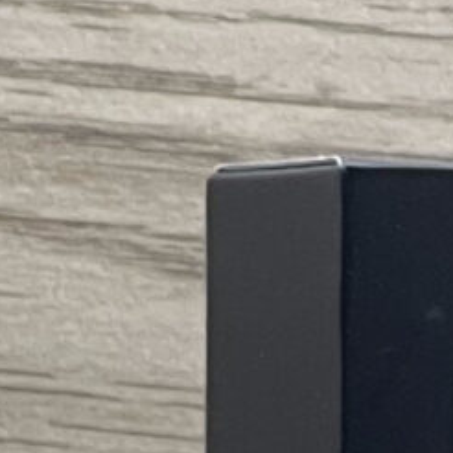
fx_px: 10497
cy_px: 1580
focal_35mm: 709
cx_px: 1687
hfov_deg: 2.4
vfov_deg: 2.4
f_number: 2.8
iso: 80
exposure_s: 1/100
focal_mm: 9
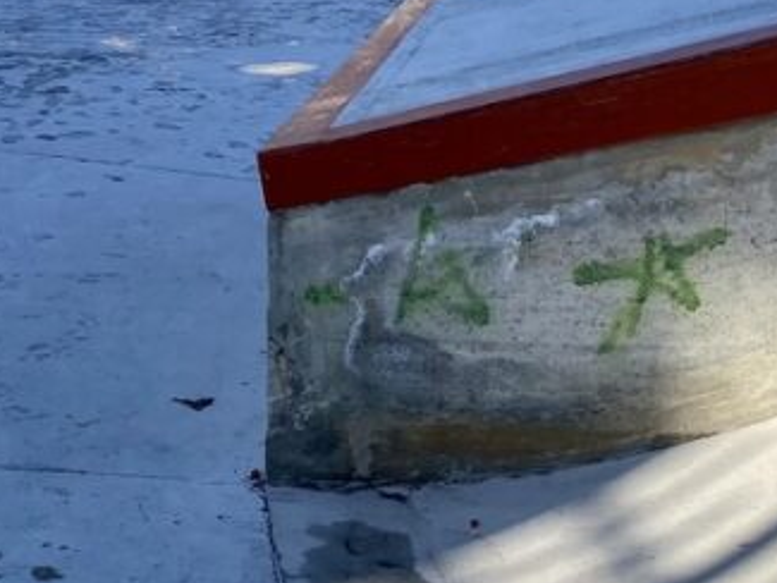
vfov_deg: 17.2
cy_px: -105
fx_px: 1841
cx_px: 139
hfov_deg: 23.4
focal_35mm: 82
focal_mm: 4.25
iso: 32
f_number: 1.8
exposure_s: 1/1927
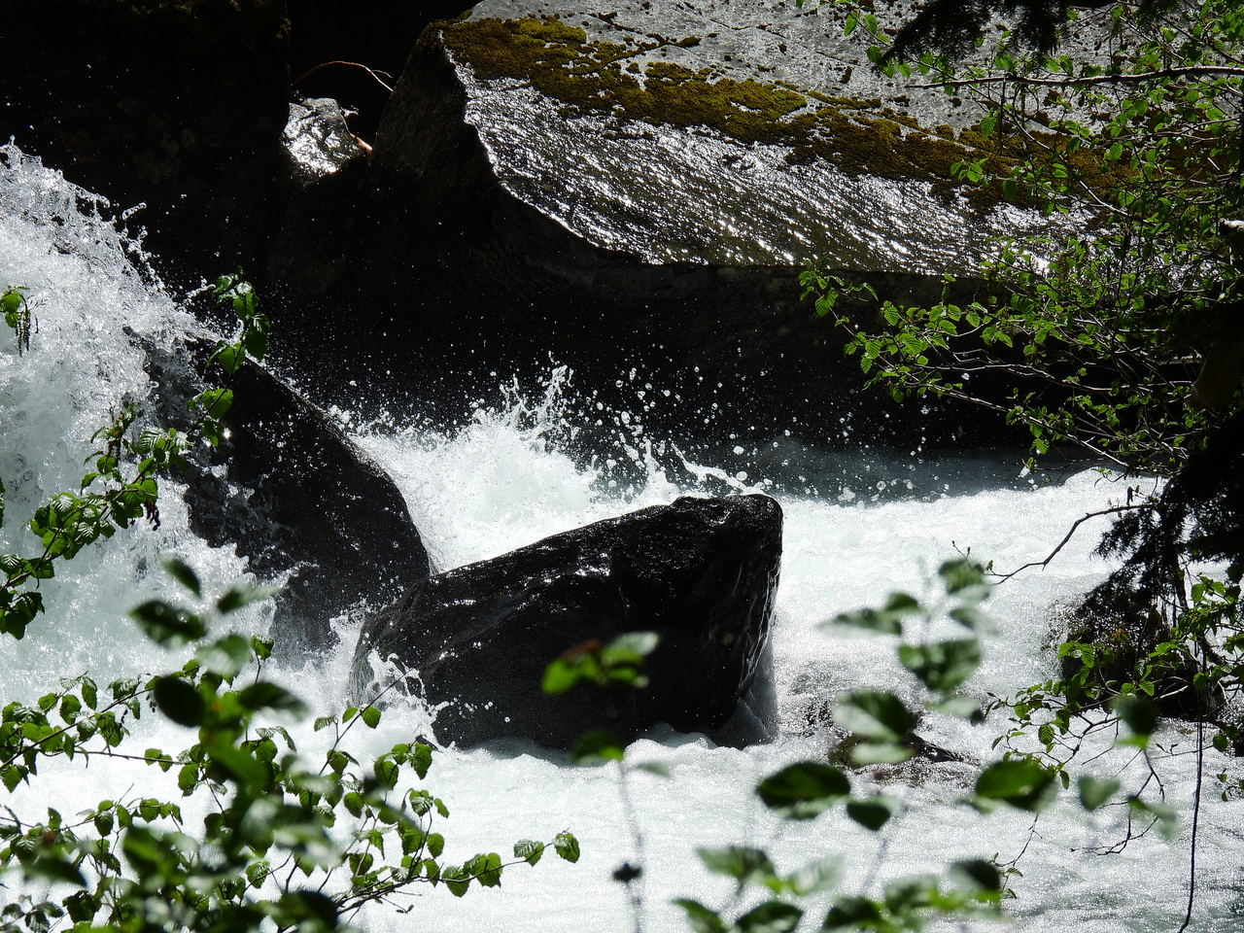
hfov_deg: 5.7
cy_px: 466
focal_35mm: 350
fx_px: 12578
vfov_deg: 4.2
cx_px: 622
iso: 100
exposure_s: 1/1250
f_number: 5
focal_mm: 62.5
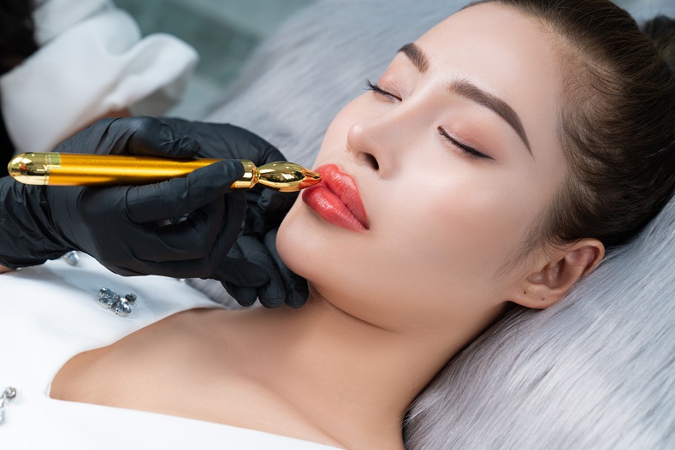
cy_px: 225
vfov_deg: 19.2
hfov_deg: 28.5
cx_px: 338
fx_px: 1331
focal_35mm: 71
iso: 800
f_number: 5
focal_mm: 70
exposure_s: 1/160
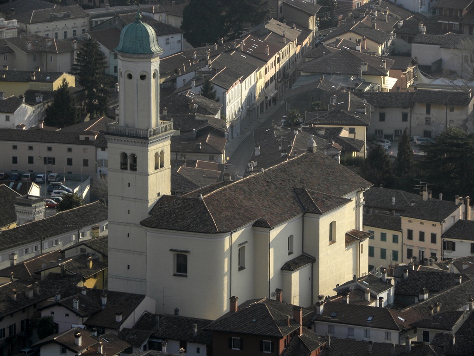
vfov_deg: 5.1
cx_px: 237
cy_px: 178
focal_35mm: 291
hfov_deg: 6.8
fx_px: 3985
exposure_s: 1/88
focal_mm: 51.8
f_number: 8
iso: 64
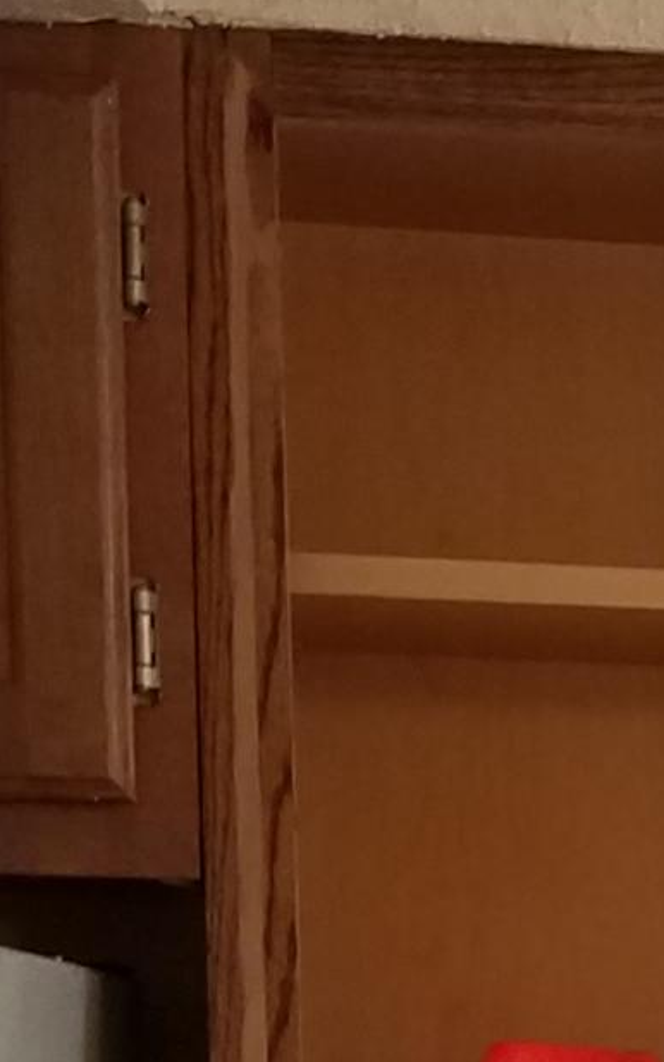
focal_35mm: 134
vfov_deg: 15.1
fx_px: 3877
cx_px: 1464
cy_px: 1239
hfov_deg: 9.0
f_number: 1.7
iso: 160
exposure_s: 1/24
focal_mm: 4.2
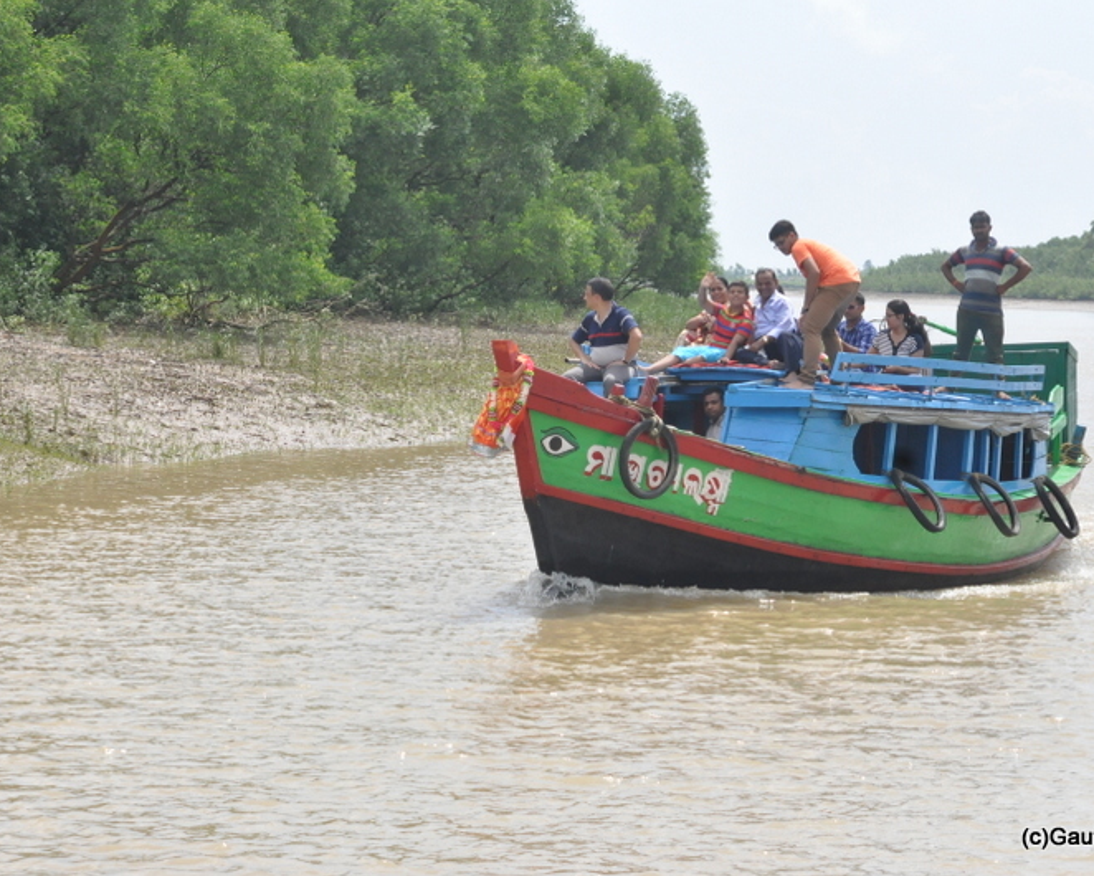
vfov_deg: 13.0
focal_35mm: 119
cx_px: 570
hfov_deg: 16.2
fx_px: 3854
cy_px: 438
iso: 1250
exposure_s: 1/1600
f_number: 10
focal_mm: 70
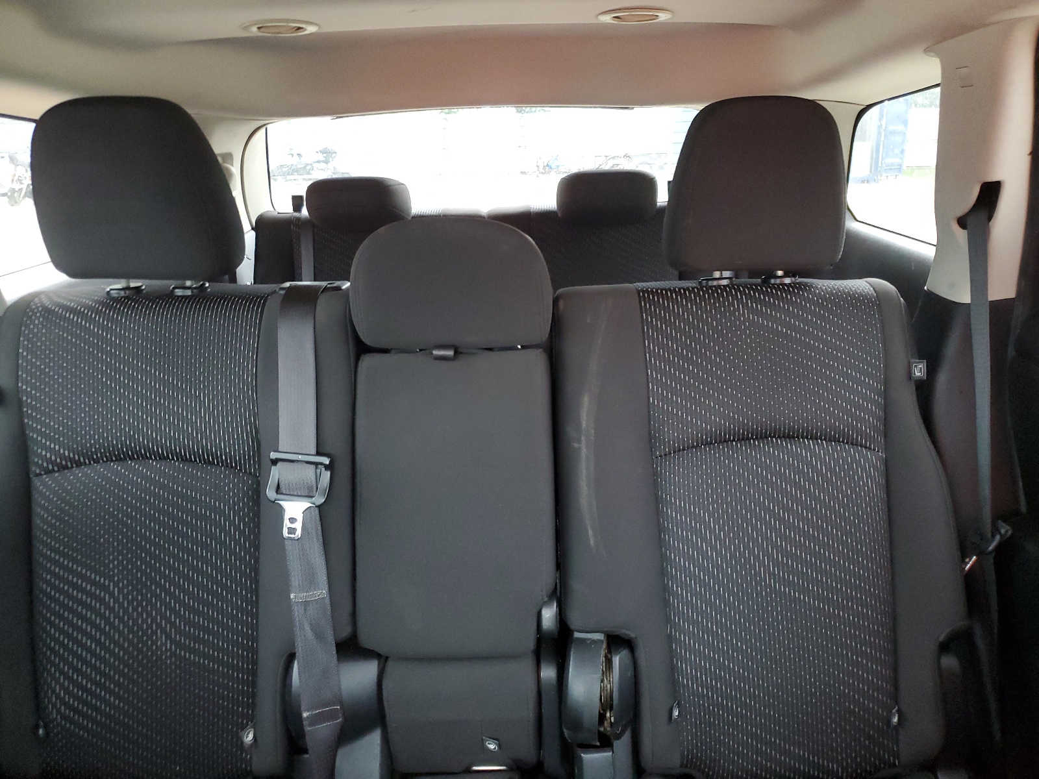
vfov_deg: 53.1
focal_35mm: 26
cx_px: 520
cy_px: 390
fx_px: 780
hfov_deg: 67.3
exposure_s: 1/40
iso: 296
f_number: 1.5
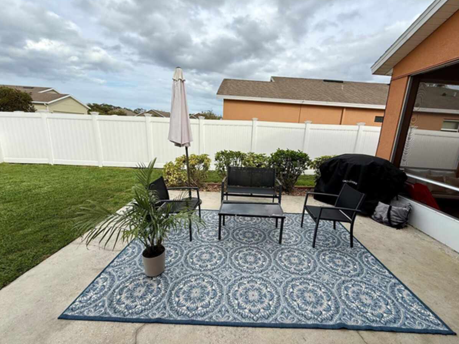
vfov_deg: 81.7
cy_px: 173
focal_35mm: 15
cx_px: 242
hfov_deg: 98.1
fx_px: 199
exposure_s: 1/1285
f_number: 2.2
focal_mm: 2.22
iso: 50
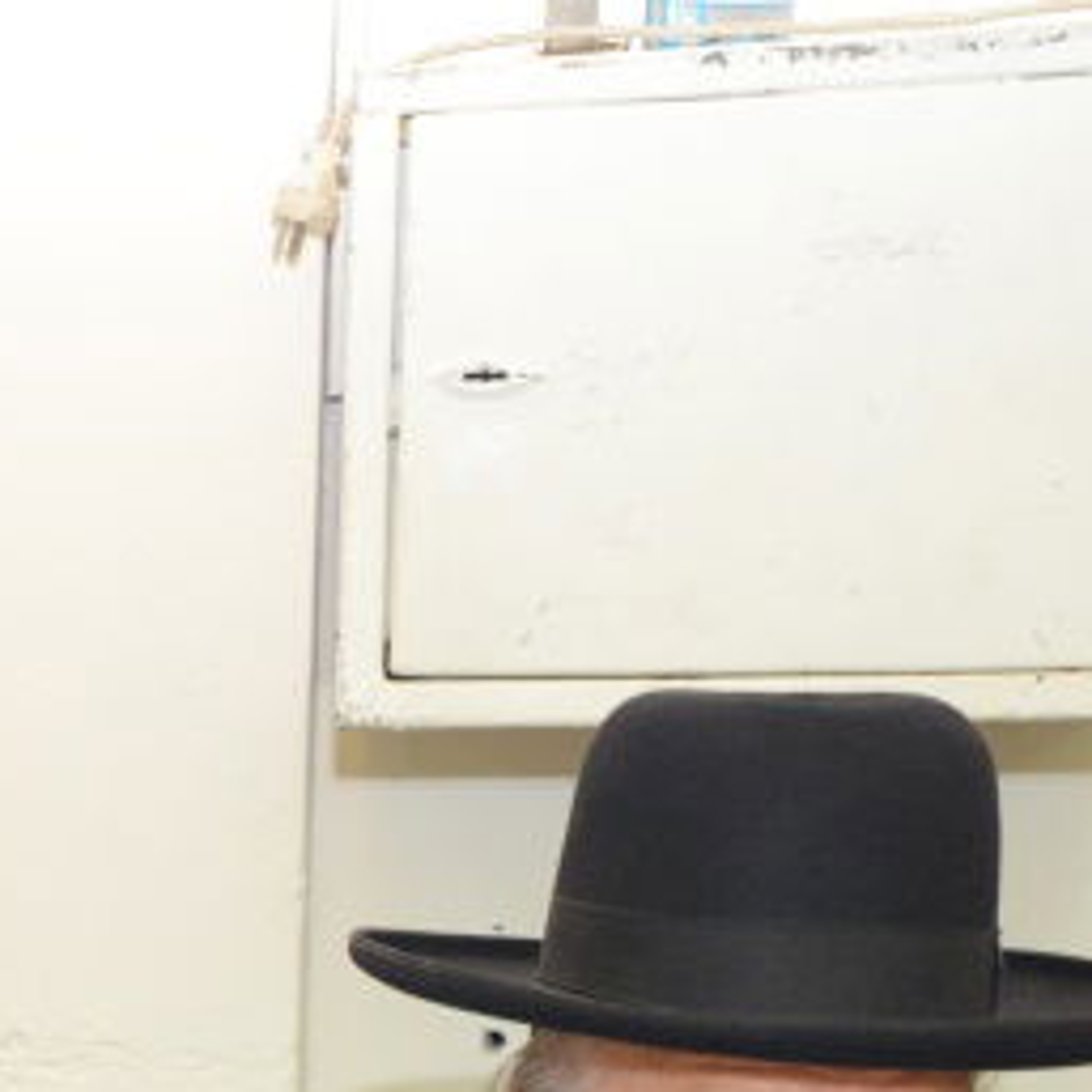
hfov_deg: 12.6
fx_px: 4522
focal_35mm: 127
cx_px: -867
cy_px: 1287
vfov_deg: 13.4
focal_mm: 25
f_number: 5.6
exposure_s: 1/80
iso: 1600
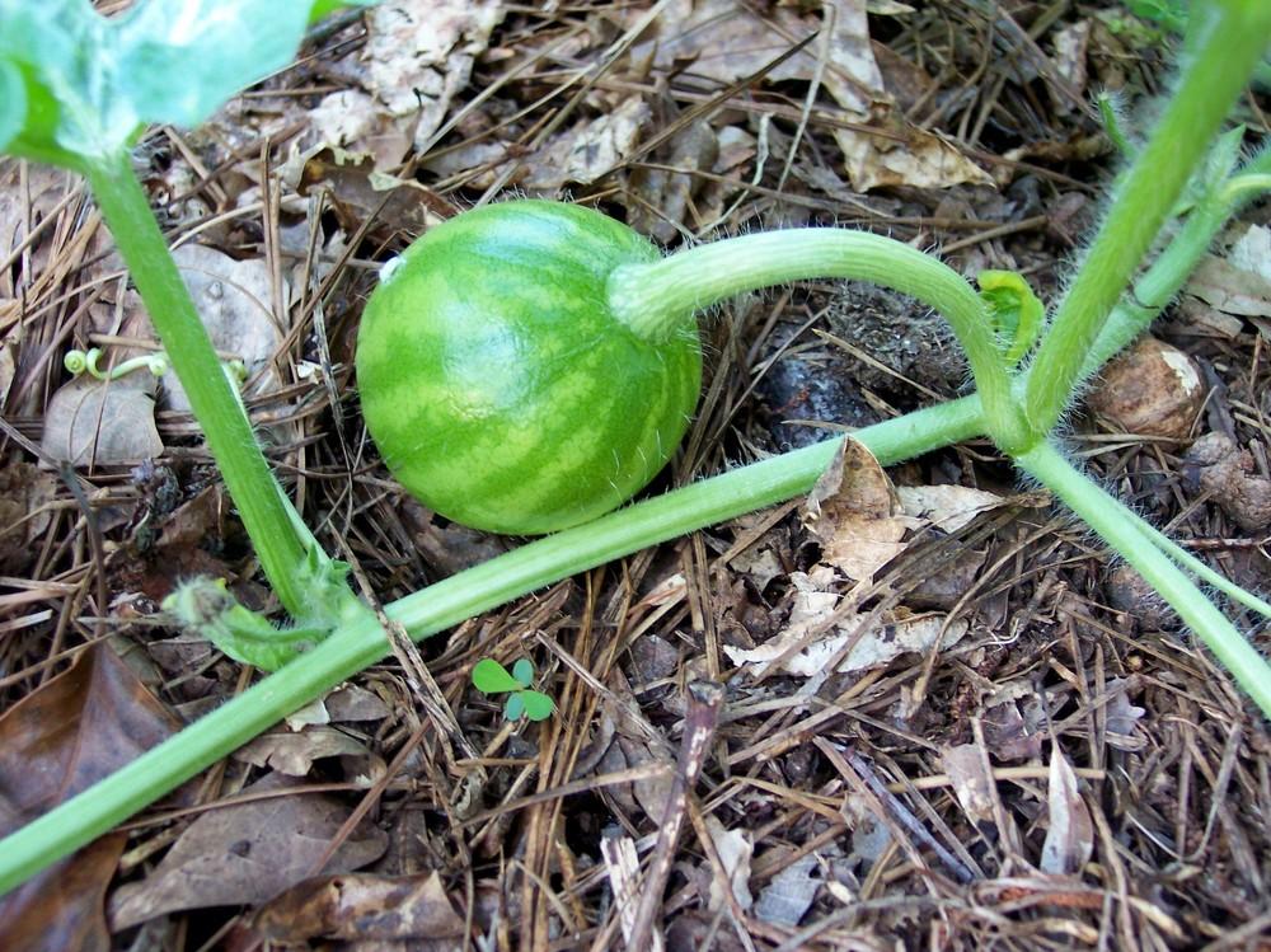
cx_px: 636
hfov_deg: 49.0
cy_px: 476
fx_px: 1395
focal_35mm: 38
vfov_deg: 37.7
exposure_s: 1/30
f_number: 2.8
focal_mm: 8
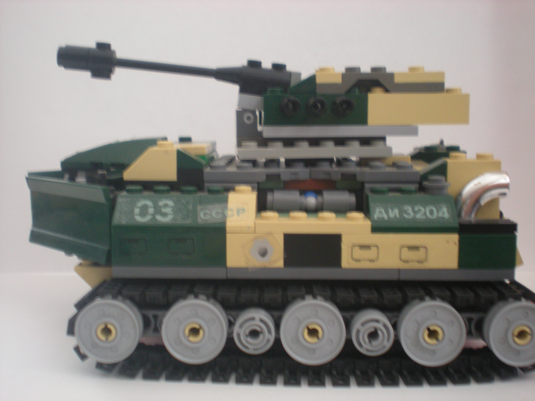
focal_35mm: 44
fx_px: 680
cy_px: 200
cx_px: 268
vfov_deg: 32.9
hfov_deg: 42.9
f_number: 3.5
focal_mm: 7.4
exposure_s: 1/9.6
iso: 200
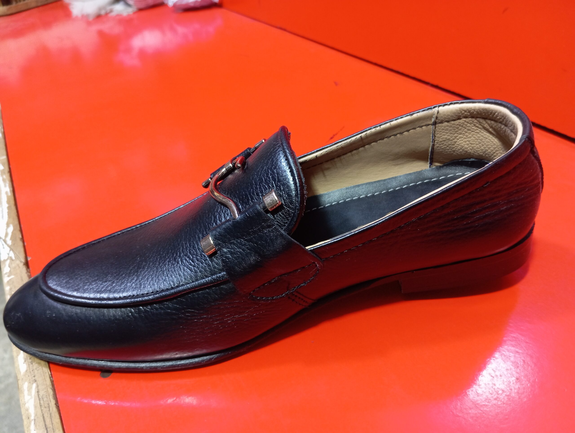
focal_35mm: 28
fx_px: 466
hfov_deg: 63.4
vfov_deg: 49.9
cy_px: 216
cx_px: 288
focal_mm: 4.22
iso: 548
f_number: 1.8
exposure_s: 1/33.3
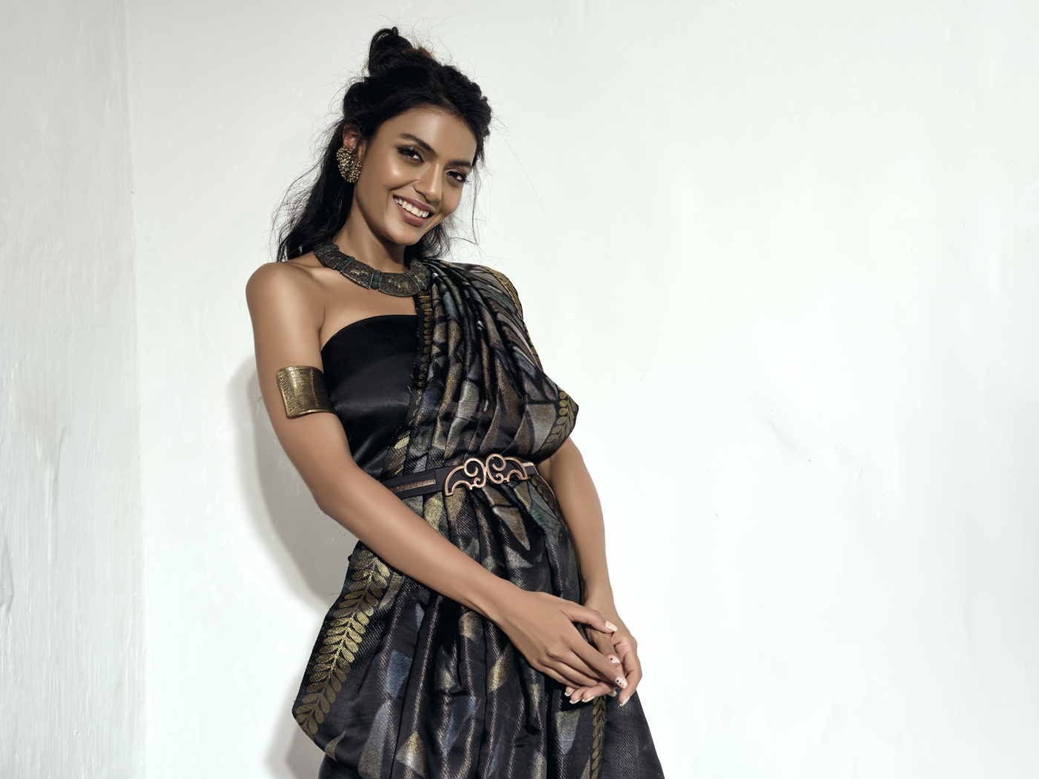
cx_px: 606
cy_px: 460
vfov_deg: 26.1
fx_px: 1681
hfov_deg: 34.3
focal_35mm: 56
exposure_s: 1/1000
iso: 800
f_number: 7.1
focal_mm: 56.5
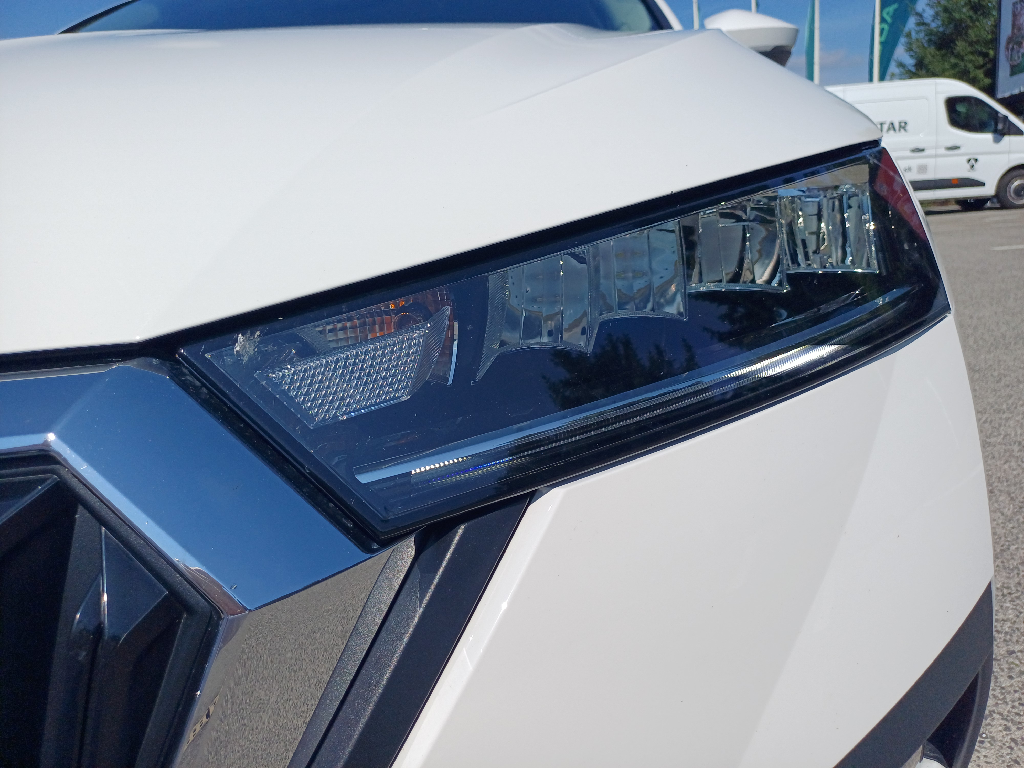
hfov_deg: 69.4
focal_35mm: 25
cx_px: 512
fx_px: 740
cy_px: 384
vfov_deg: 54.9
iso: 50
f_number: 1.8
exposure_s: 1/2732
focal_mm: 4.65
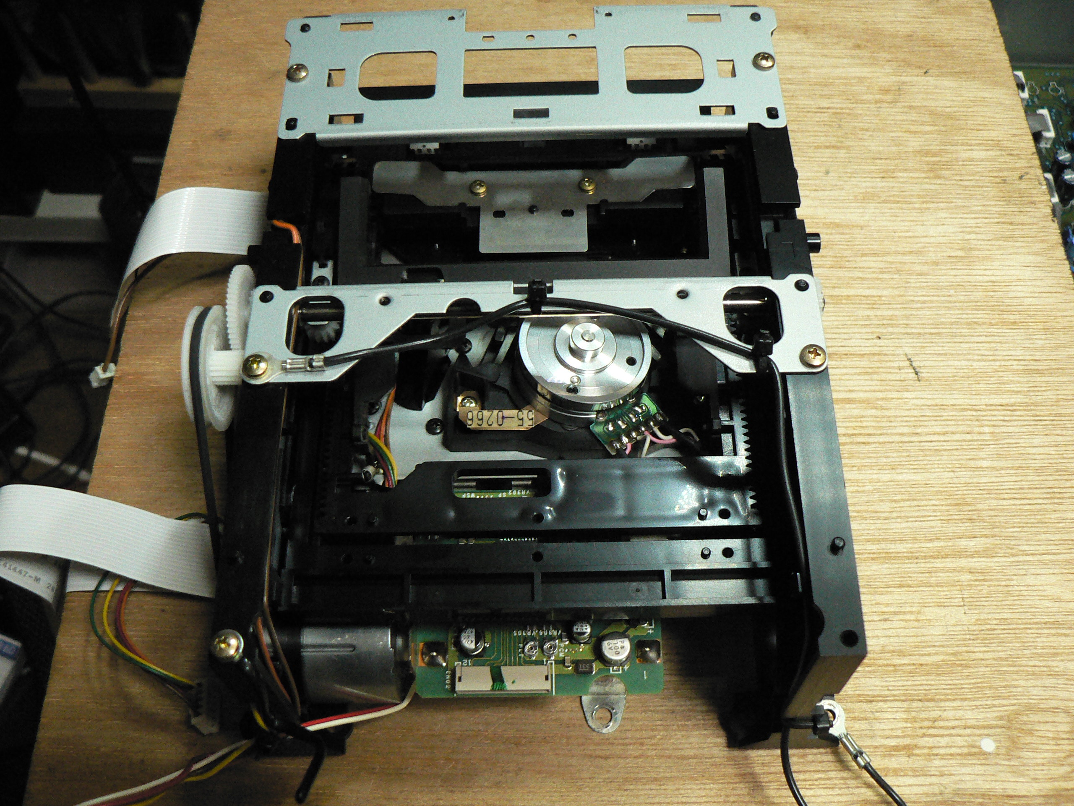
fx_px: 1117
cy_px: 403
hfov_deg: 51.4
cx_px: 537
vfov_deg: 39.7
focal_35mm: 36
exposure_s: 1/50
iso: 400
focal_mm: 6
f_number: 2.8
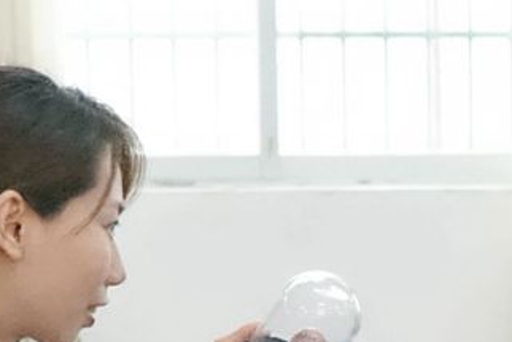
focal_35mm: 179
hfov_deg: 11.5
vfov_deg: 7.4
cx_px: 336
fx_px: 2547
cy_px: 652
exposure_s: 1/320
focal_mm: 31
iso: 12800
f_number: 5
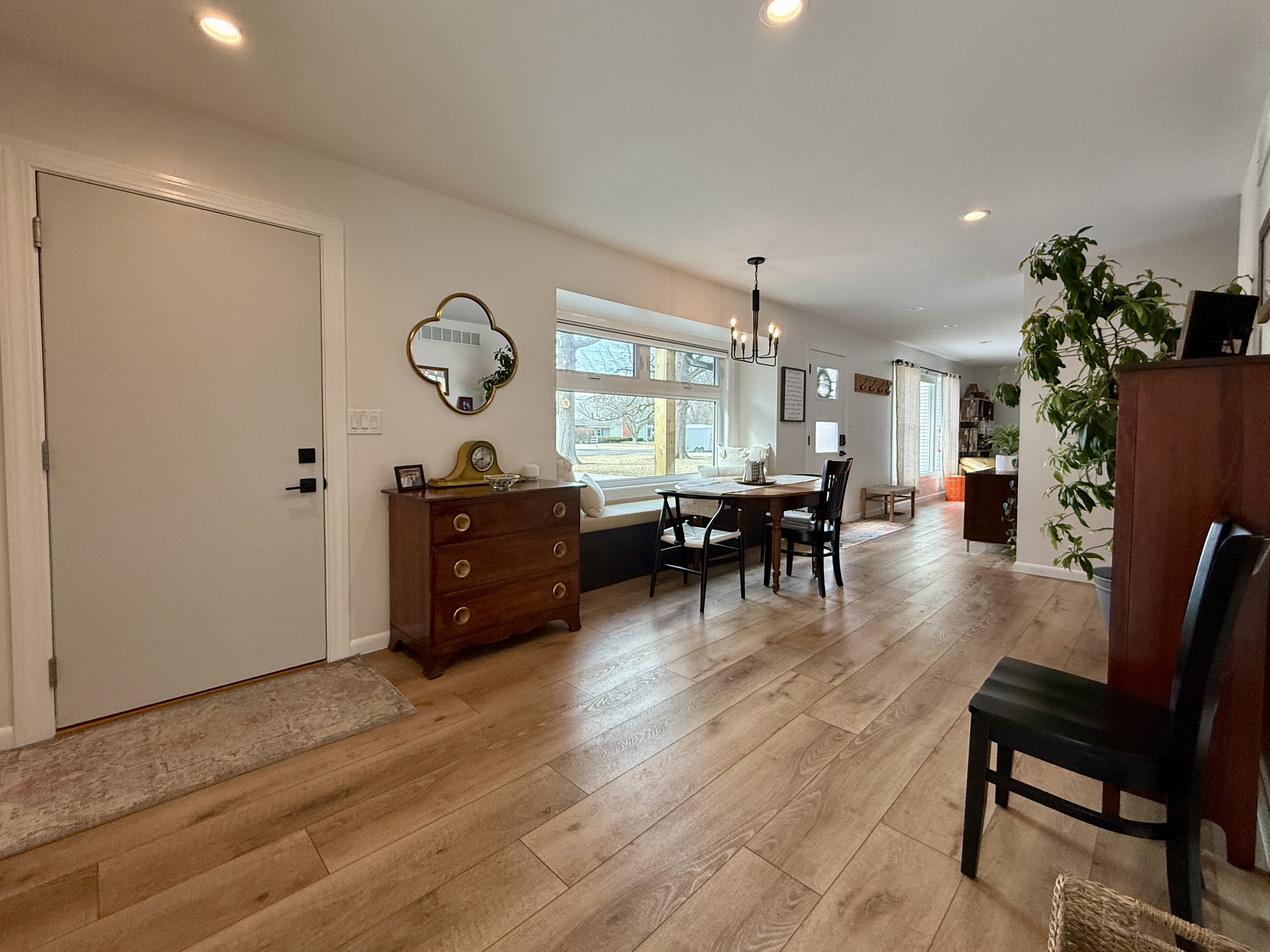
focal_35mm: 15
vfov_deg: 81.7
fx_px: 550
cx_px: 619
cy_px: 454
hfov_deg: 98.2
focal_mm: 2.22
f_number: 2.2
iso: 200
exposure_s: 1/120
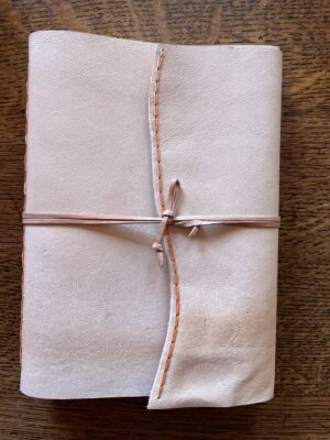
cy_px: 220
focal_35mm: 26
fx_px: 330
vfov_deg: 67.3
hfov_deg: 53.1
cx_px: 165
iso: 125
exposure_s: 1/118
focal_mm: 5.1
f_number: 1.6
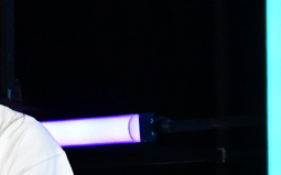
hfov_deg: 3.2
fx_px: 4975
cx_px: -309
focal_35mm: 650
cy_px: 352
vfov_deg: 2.0
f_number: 6.3
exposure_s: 1/250
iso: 4000
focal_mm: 81
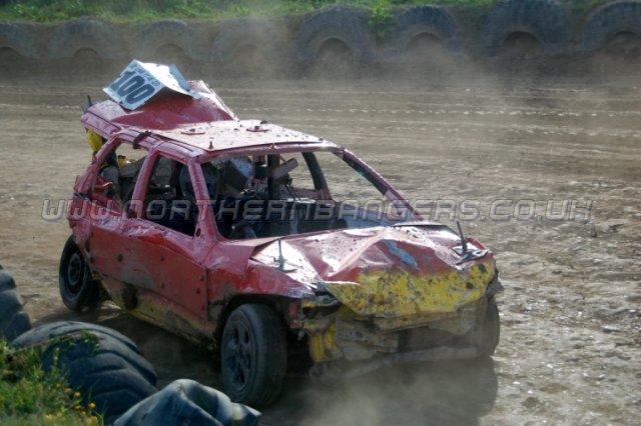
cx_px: 320
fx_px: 1228
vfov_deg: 19.7
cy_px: 213
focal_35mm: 69
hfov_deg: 29.3
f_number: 5
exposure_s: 1/800
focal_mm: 46
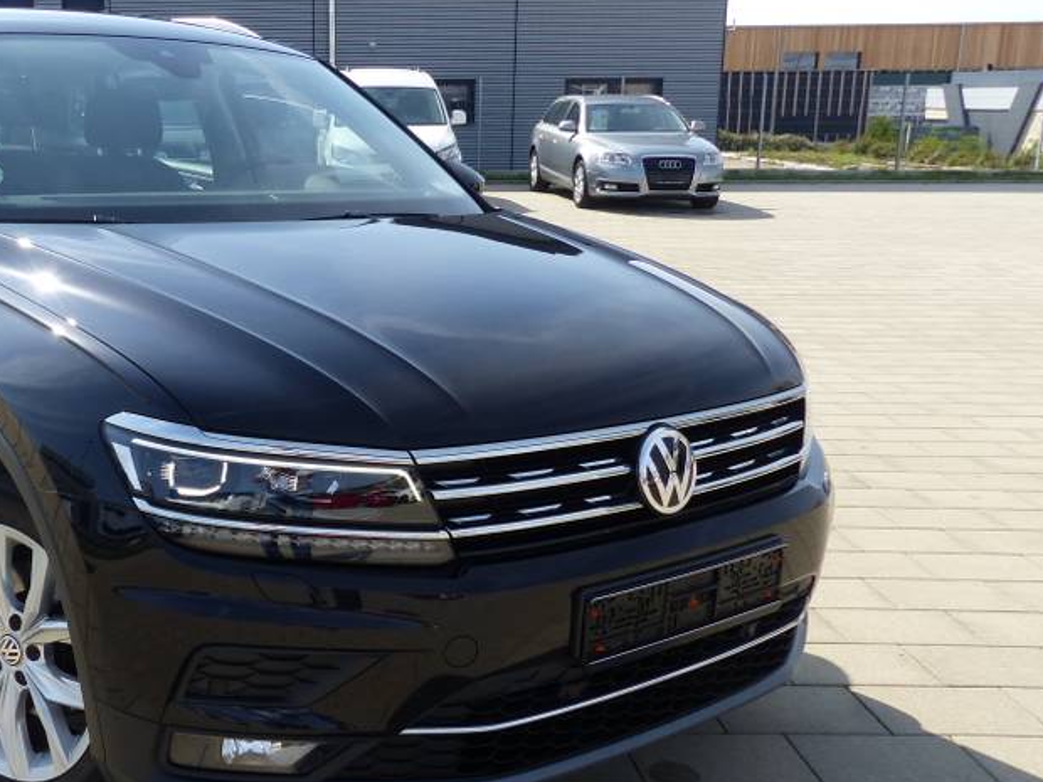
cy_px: 446
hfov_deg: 45.5
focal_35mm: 40
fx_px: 1205
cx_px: 286
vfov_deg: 35.9
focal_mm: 4.5
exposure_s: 1/500
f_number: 4
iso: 100
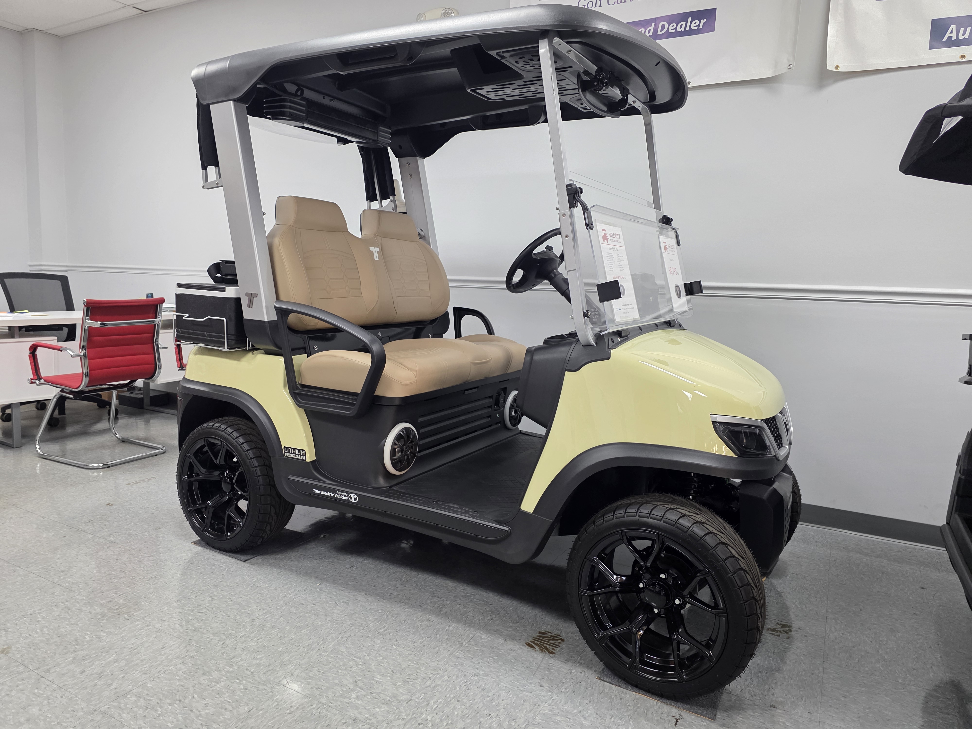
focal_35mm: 23
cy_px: 364
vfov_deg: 58.9
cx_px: 486
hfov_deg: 73.9
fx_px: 646
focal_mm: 6.3
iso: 400
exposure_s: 1/120
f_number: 1.7
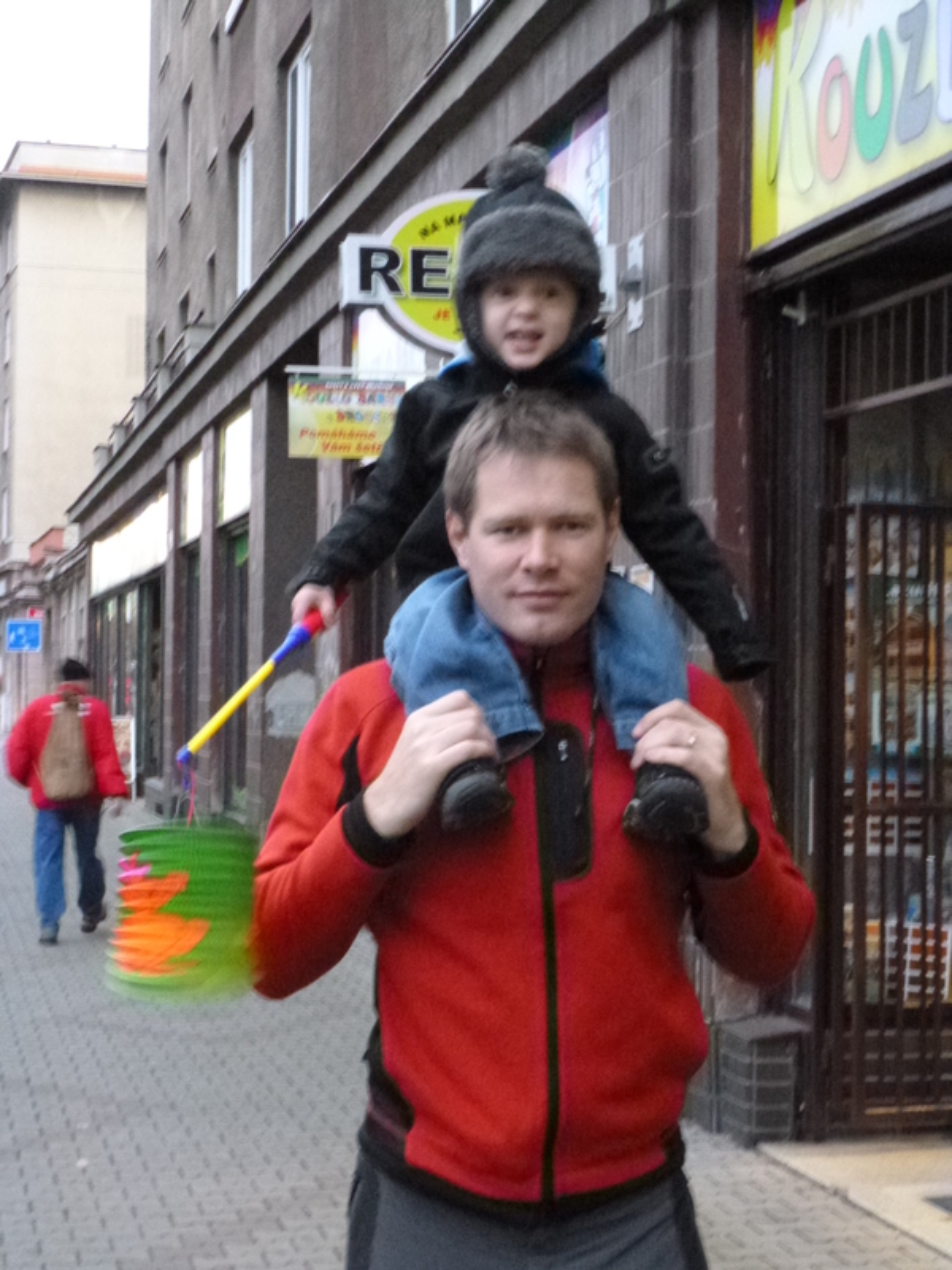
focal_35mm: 64
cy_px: 635
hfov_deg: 22.9
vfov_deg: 30.3
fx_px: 2347
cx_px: 476
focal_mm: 11.5
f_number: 4.5
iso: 1250
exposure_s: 1/10
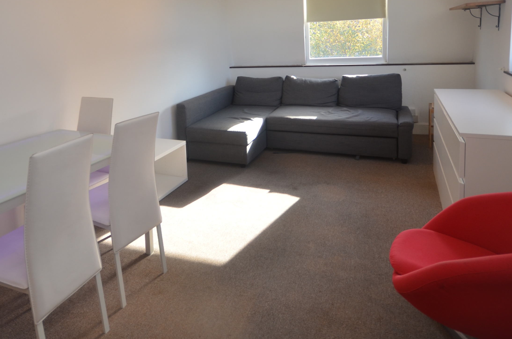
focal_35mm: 24
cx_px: 215
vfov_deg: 50.2
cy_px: 74
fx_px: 341
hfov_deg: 73.3
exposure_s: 1/80
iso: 200
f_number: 4.5
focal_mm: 10
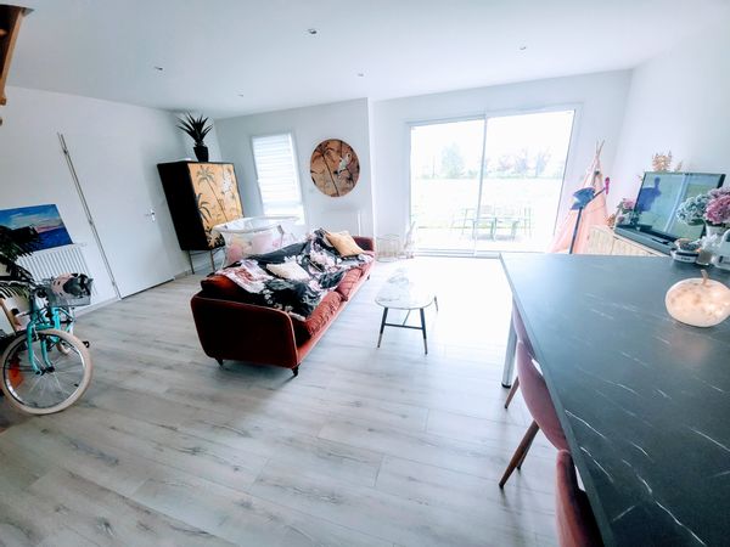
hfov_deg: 106.2
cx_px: 365
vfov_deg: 89.9
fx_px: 274
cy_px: 274
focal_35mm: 13
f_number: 2.2
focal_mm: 1.74
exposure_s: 1/50
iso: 64
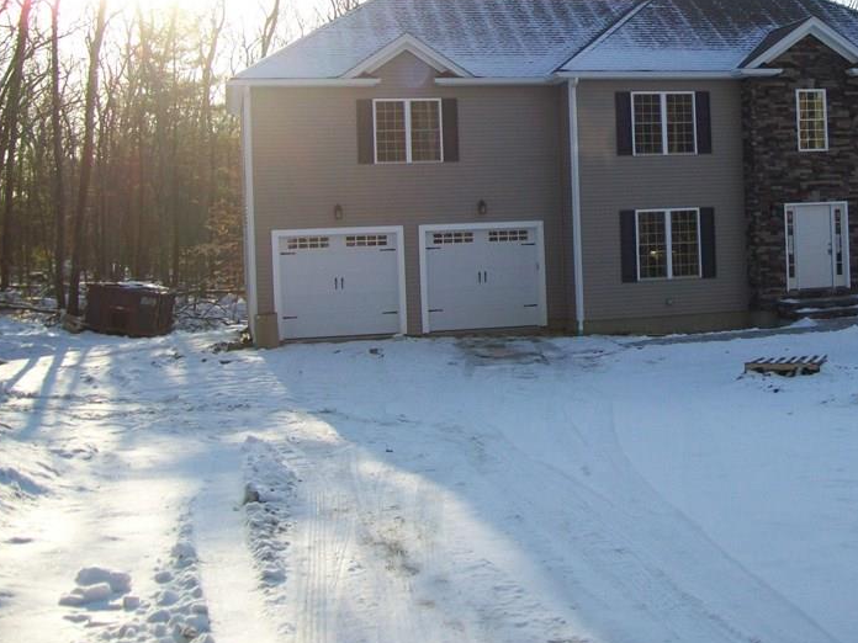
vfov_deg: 28.8
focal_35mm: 50
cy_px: 186
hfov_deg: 37.5
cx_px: 613
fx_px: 1239
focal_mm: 6.1
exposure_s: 1/400
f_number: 2.7
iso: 64
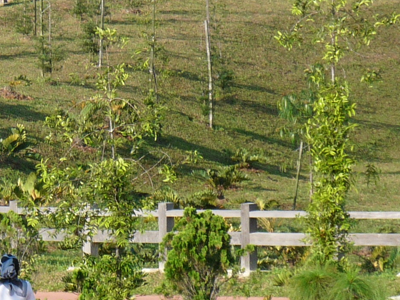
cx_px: -290
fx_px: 8330
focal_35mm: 721
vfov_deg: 2.1
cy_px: 78
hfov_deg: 2.7
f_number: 5.6
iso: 100
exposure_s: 1/250
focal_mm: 32.7
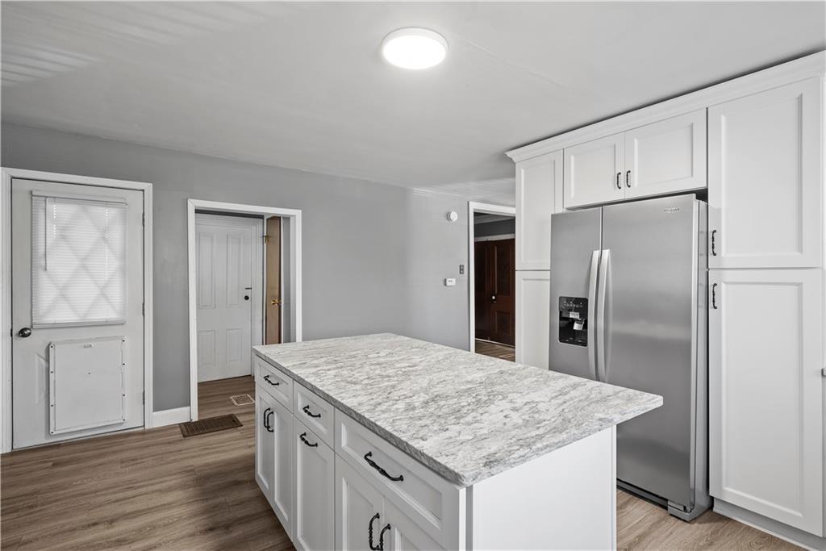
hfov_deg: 91.6
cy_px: 276
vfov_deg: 68.9
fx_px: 402
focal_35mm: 18
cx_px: 413
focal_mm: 17.5
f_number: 8
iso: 400
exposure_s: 1
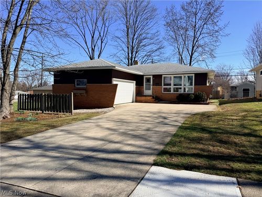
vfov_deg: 56.8
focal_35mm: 24
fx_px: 182
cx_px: 131
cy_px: 98
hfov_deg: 71.6
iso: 80
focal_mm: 6.76
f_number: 1.78
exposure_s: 1/3759
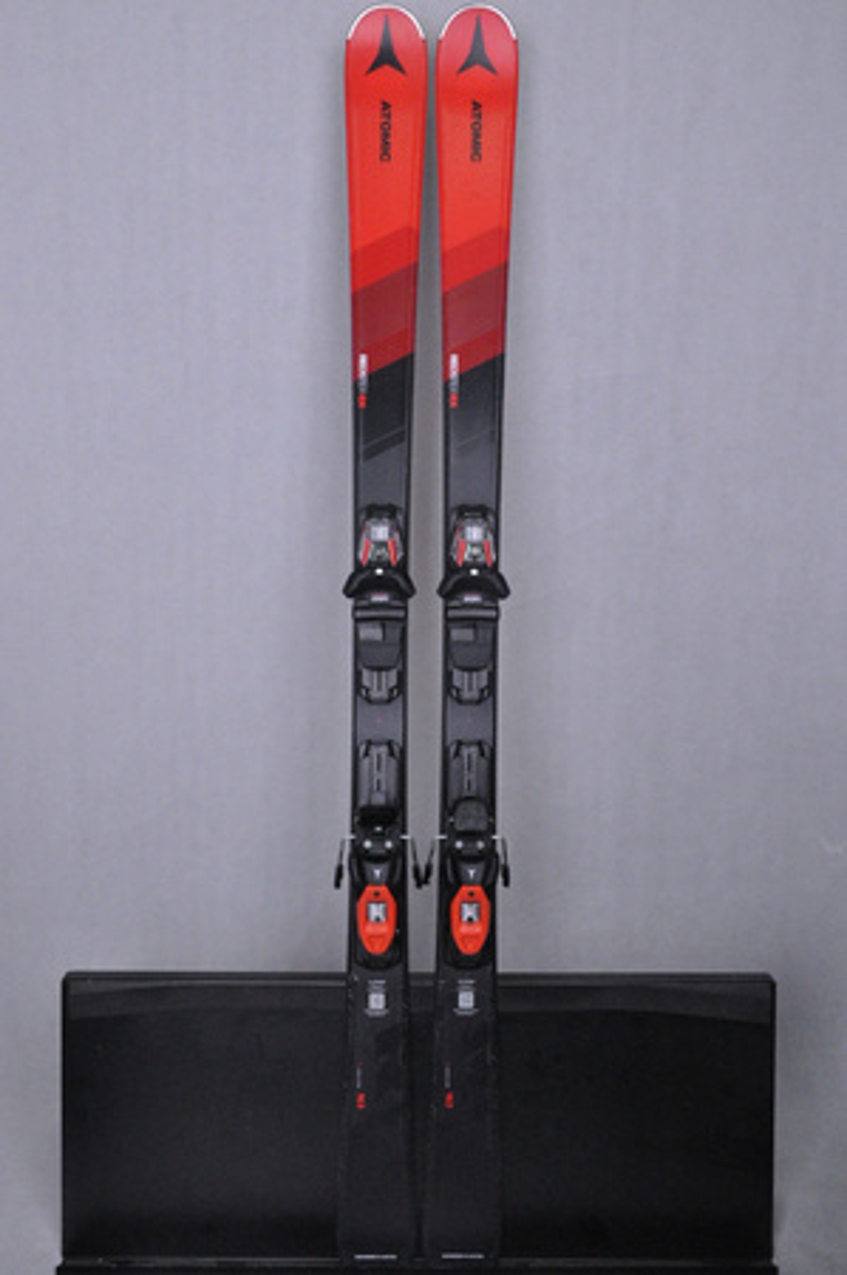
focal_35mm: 36
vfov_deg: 53.2
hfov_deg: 36.8
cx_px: 424
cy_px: 638
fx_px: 1273
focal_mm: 24
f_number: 9.5
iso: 3200
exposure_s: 1/125
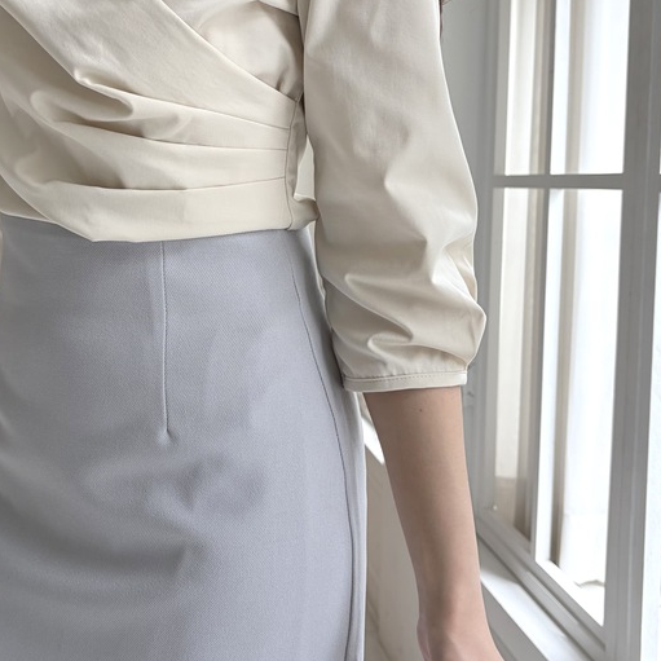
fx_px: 972
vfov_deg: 37.3
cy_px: 244
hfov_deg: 37.4
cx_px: 265
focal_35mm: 45
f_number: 1.6
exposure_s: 1/147
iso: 40
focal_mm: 5.96
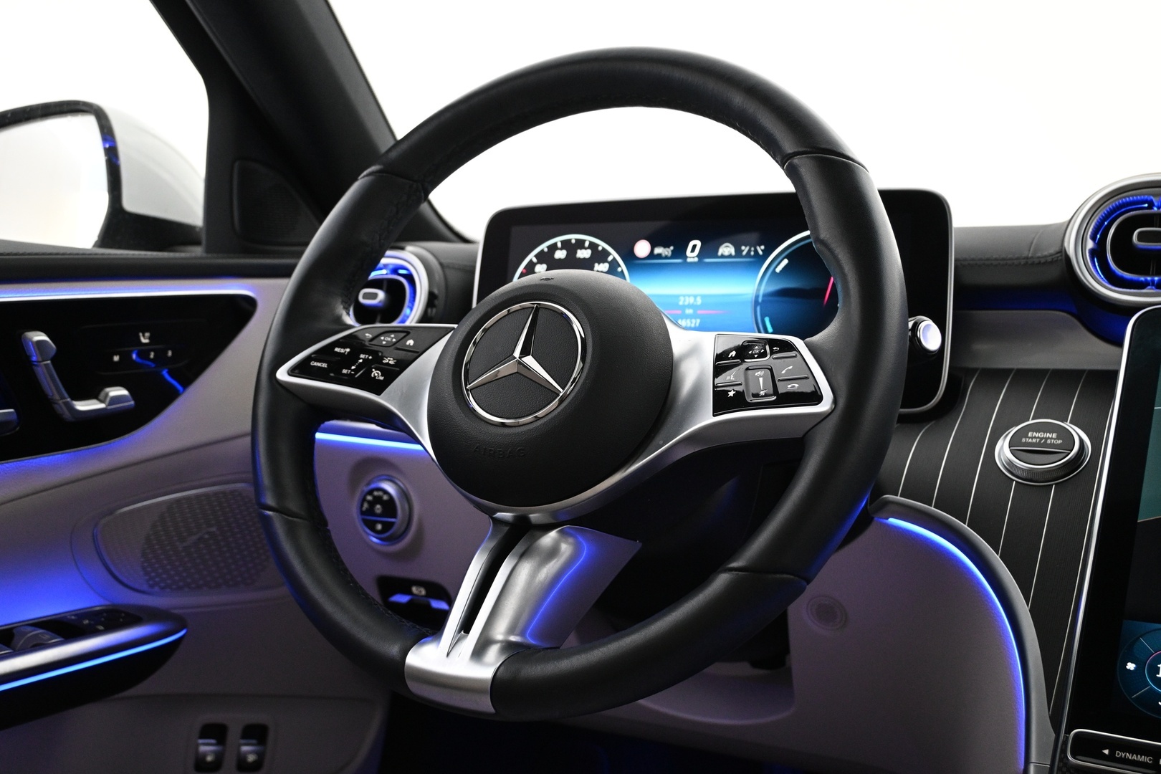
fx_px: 1161
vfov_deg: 36.9
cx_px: 580
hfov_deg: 53.1
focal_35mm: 36
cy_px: 387
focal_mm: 24
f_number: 4.2
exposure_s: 1/30
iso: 1600
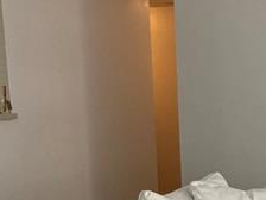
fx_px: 768
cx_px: 394
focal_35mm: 100
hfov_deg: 17.7
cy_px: 243
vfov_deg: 14.3
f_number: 1.8
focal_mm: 3.99
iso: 64
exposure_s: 1/120
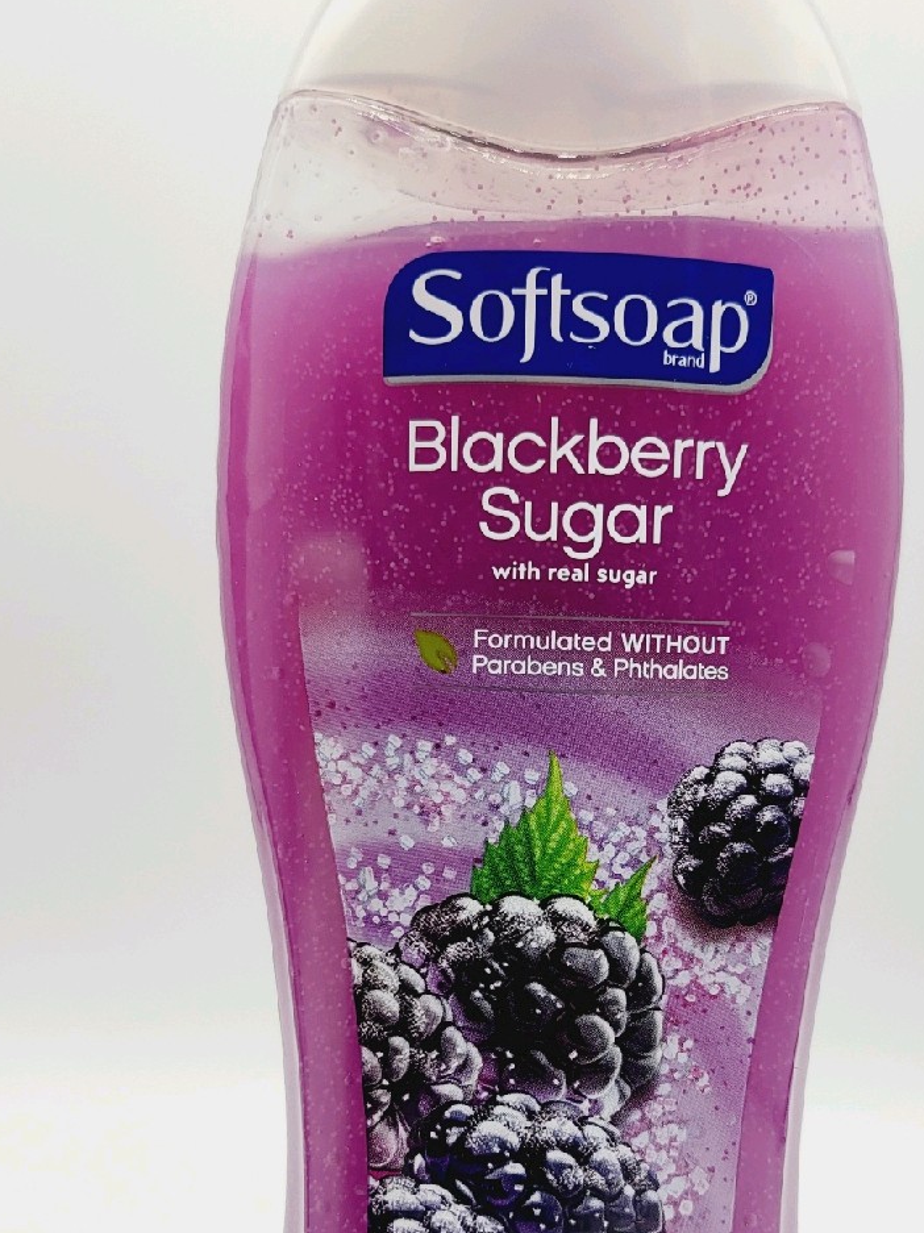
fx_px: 1460
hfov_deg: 35.0
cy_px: 792
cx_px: 544
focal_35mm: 41
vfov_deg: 45.3
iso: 40
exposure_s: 1/769
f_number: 1.8
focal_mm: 5
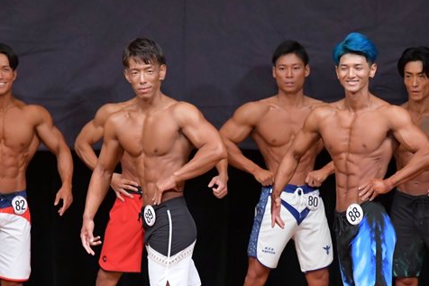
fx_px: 5241
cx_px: 190
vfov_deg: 3.1
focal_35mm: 440
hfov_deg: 4.7
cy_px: 200
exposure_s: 1/400
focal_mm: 180
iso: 5000
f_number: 5.6
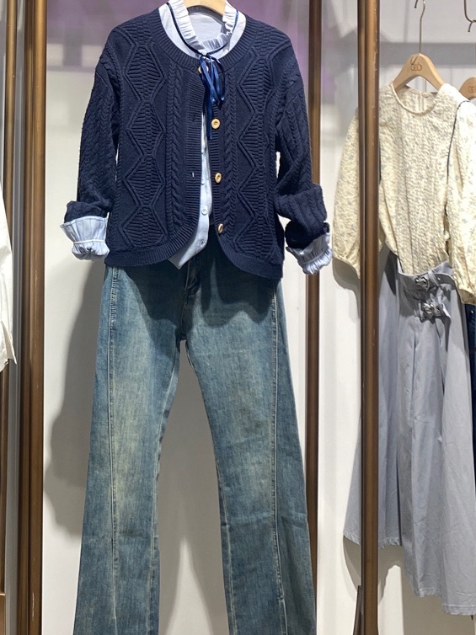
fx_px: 1266
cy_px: 61
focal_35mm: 69
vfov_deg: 27.2
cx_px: 9
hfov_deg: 20.7
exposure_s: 1/100
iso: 40
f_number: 1.8
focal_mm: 4.25
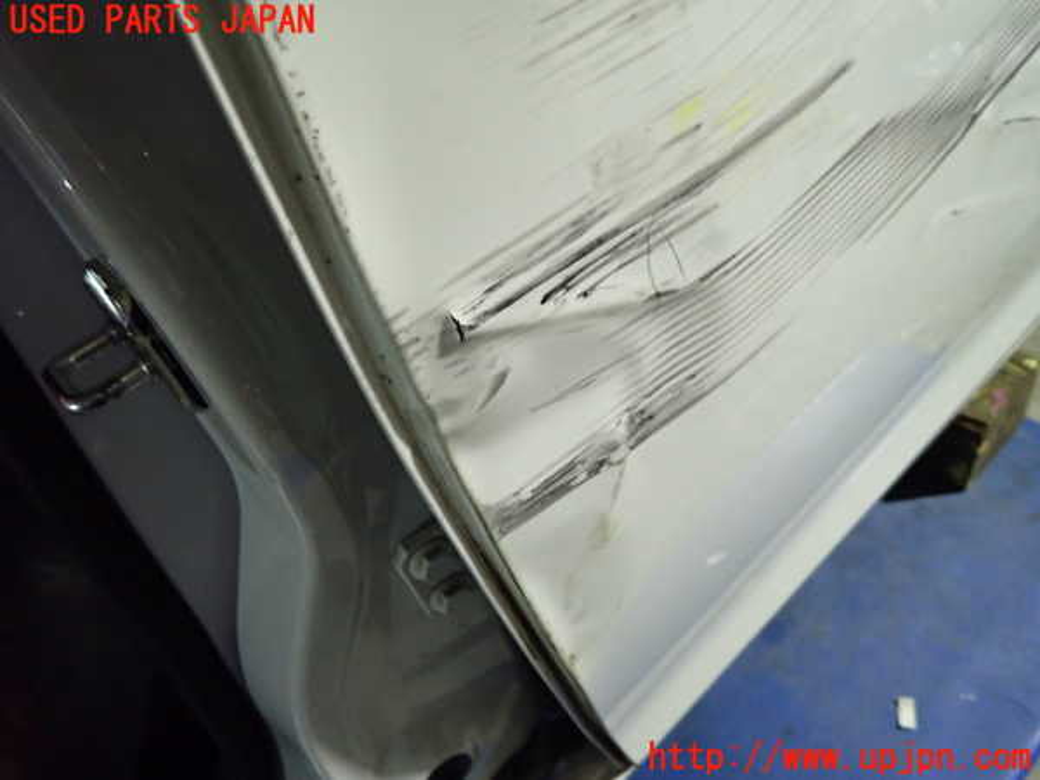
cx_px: 520
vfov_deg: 54.9
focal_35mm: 25
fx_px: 751
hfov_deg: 69.4
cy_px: 390
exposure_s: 1/30
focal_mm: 4.5
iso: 640
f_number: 2
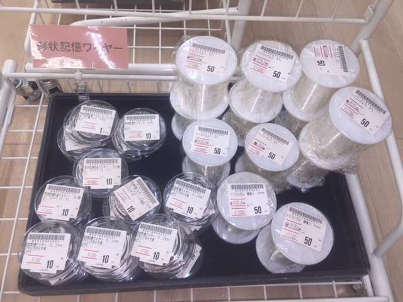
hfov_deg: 61.7
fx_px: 338
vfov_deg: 48.2
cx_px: 202
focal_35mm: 29
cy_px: 151
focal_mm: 4.15
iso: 32
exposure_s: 1/81
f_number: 2.2
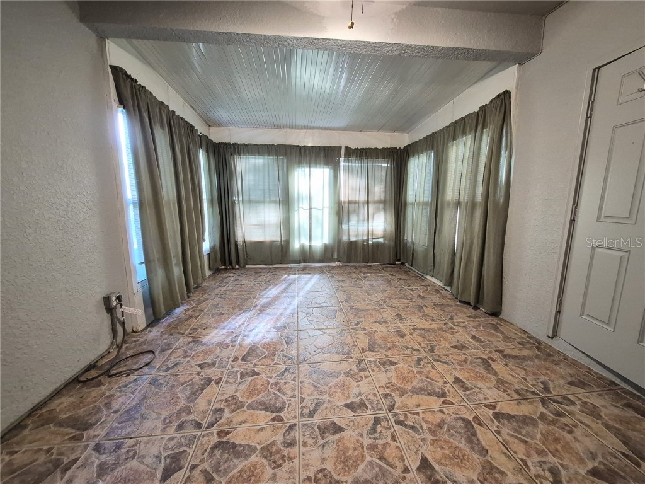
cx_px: 322
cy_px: 242
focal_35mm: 13
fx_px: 242
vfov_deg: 89.9
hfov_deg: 106.2
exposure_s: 1/24
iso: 1250
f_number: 2.2
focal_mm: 1.74
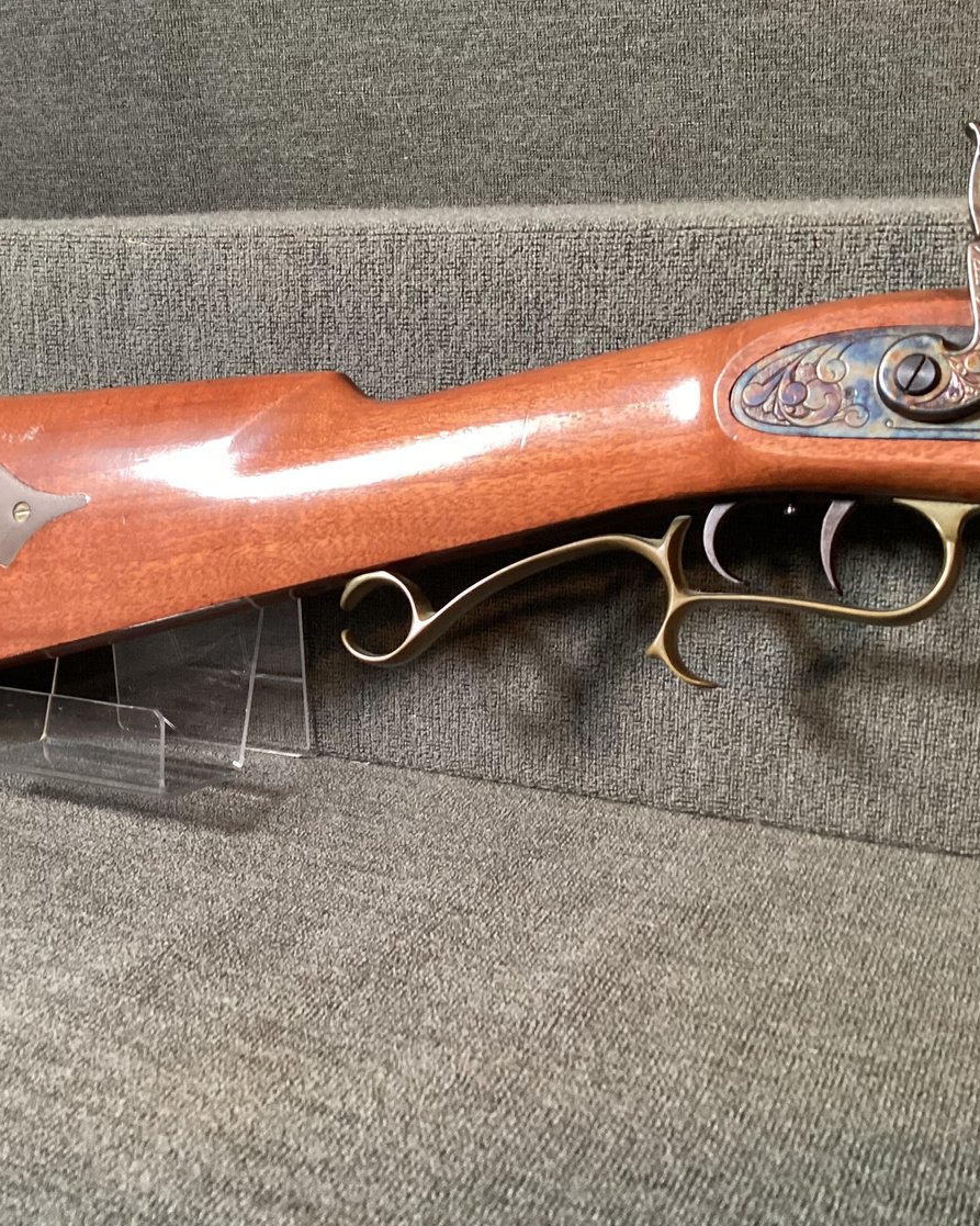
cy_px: 610
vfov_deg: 44.8
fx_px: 1487
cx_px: 348
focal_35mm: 41
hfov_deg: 36.2
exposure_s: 1/40
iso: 250
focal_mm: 3.3
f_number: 2.4
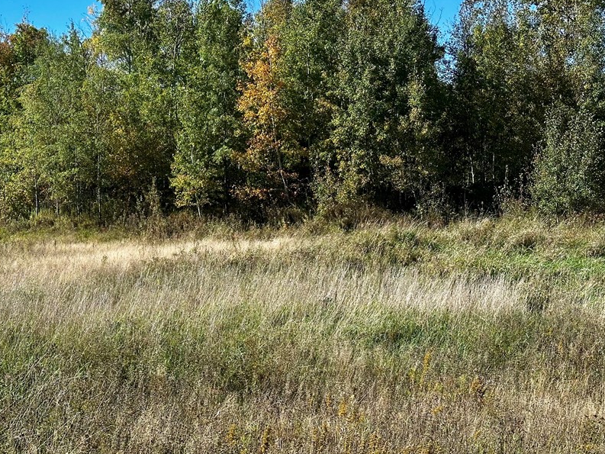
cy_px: 224
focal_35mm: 62
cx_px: 220
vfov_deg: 23.7
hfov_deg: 31.0
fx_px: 1084
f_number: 1.78
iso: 64
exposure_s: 1/2410
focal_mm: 6.86
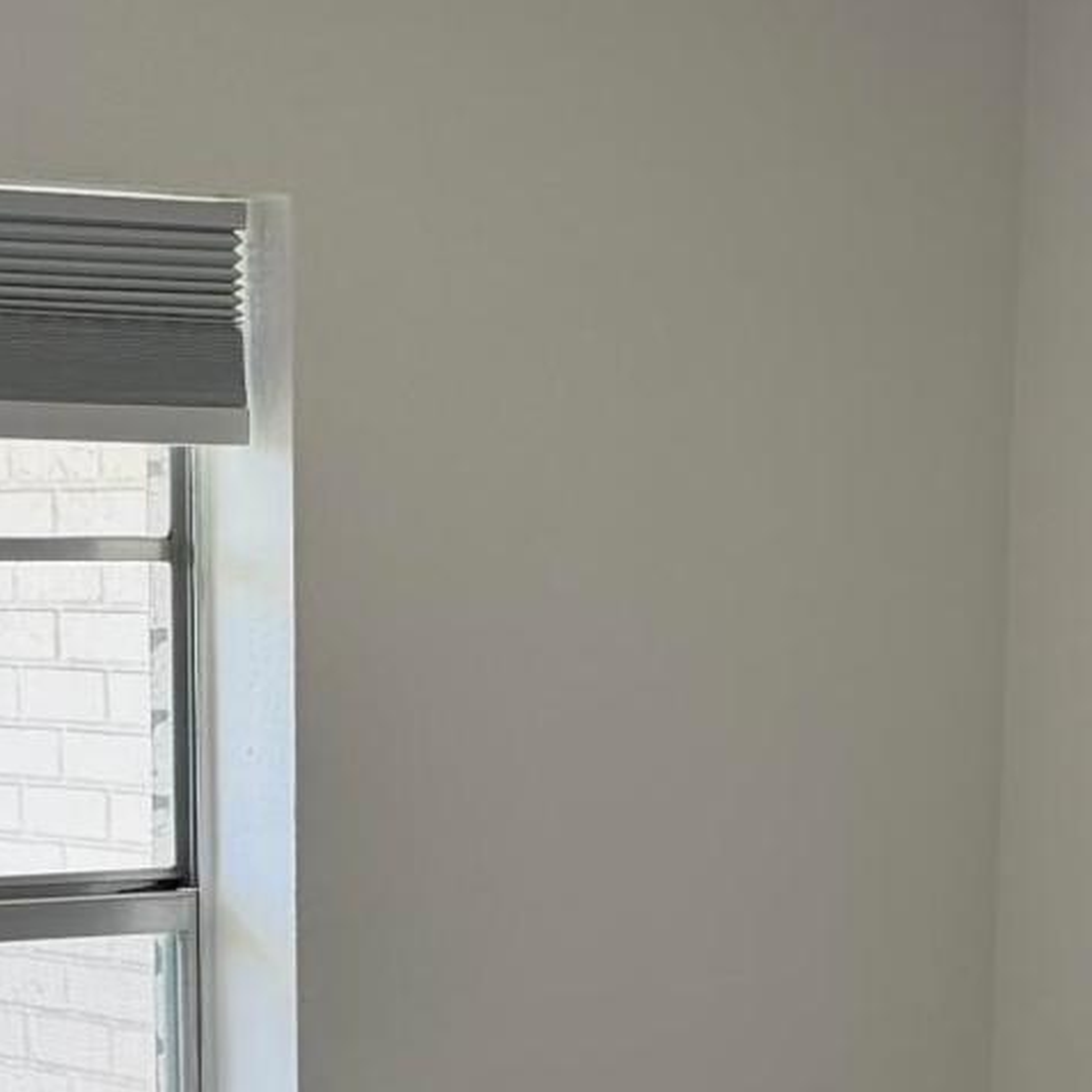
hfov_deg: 13.6
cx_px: 359
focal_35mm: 128
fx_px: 4568
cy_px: 1552
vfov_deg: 13.0
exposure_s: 1/722
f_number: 1.78
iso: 100
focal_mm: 6.76
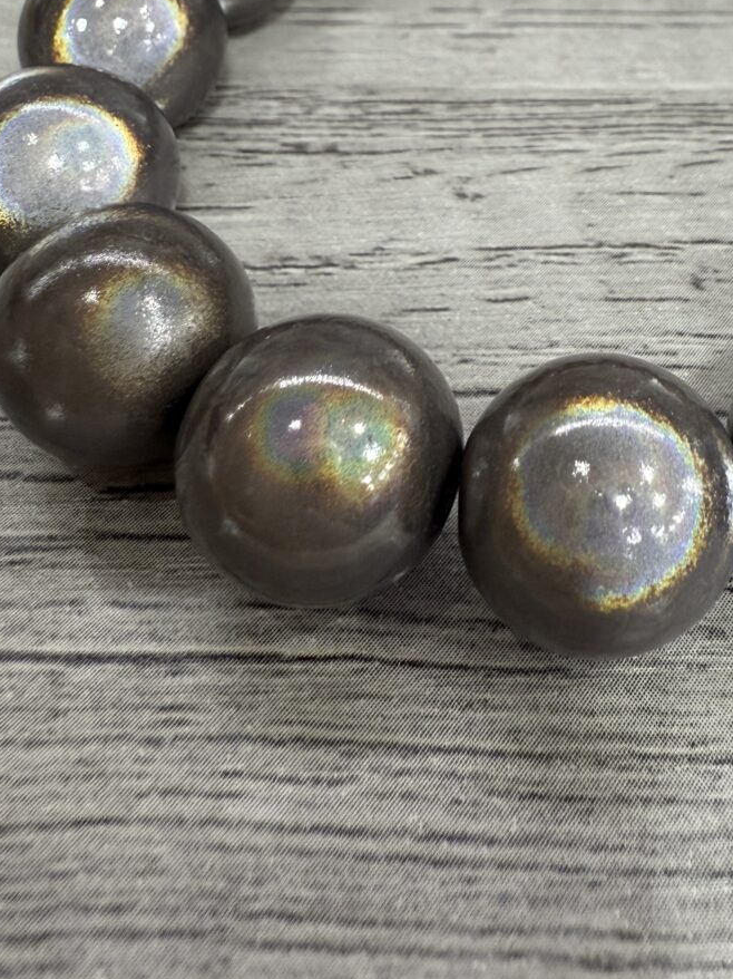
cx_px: 565
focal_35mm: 42
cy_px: 162
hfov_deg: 33.5
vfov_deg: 42.3
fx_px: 1186
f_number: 2.2
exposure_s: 1/100
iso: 160
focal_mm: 2.22
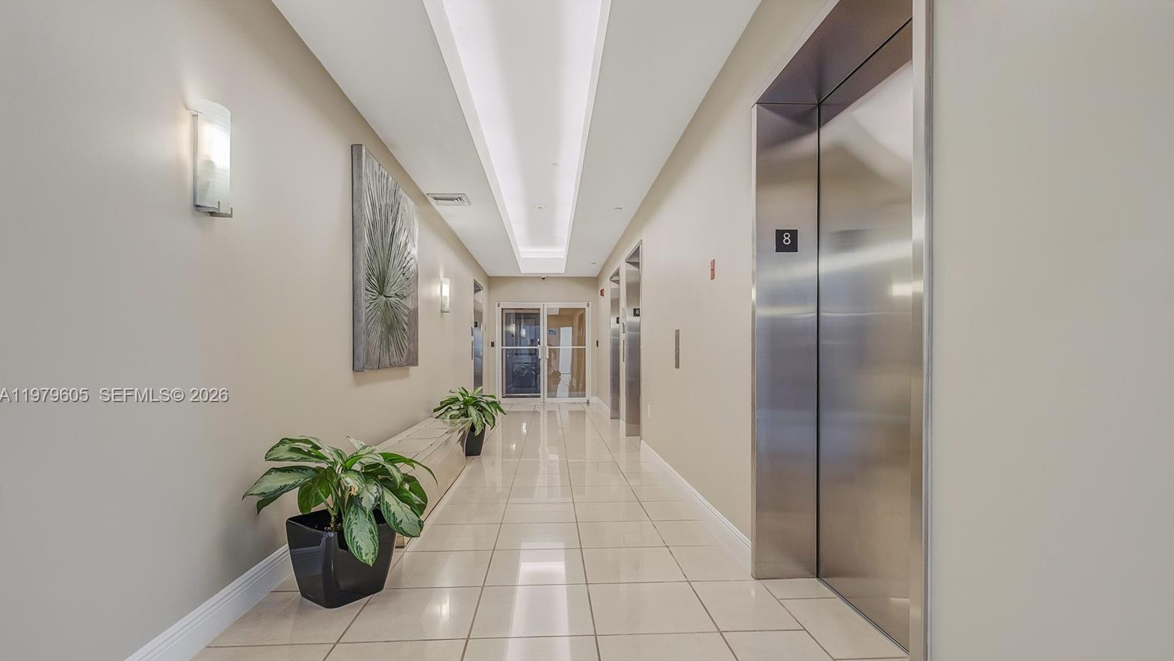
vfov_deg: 66.5
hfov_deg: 99.4
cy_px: 396
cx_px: 593
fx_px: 498
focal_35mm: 16
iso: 1000
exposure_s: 1/30
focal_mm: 10
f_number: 8
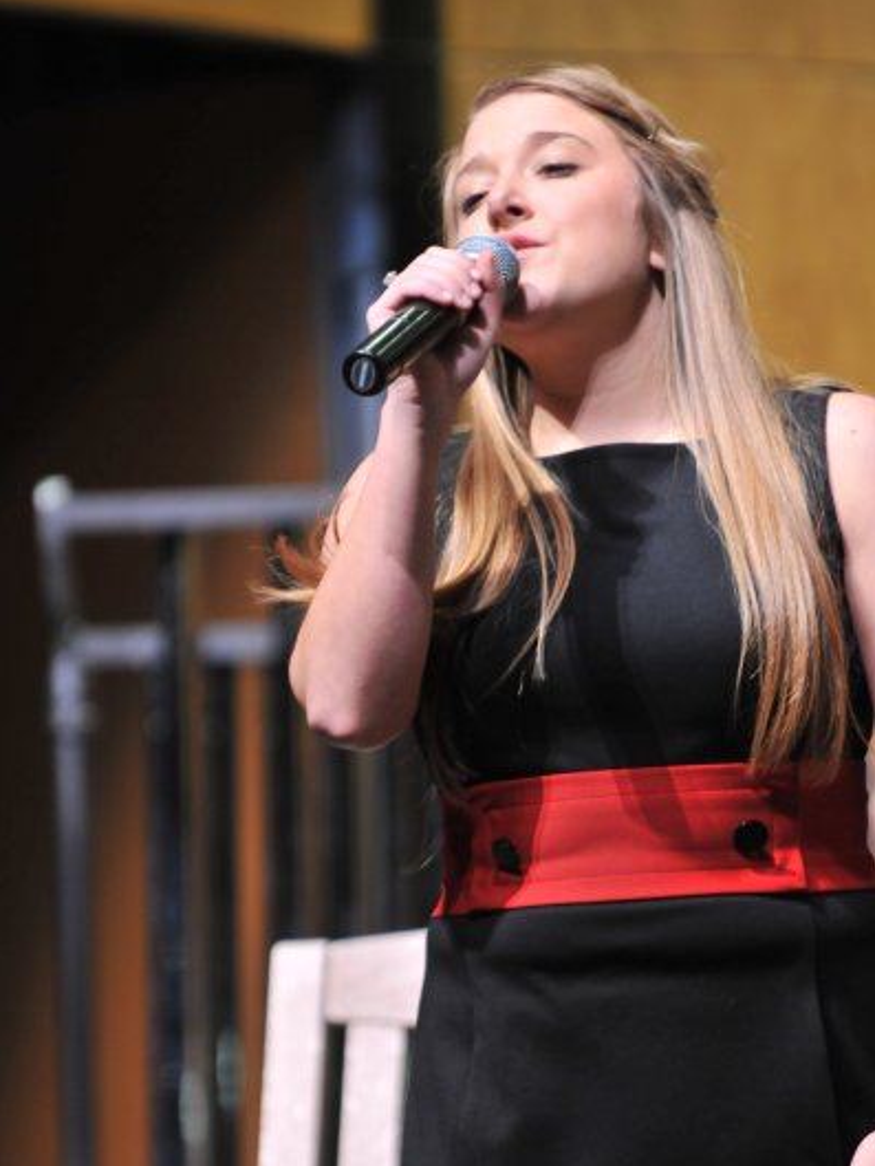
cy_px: 650
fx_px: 11016
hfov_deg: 4.5
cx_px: 438
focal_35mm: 327
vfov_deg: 6.1
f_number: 2.8
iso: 800
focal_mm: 200
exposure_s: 1/50
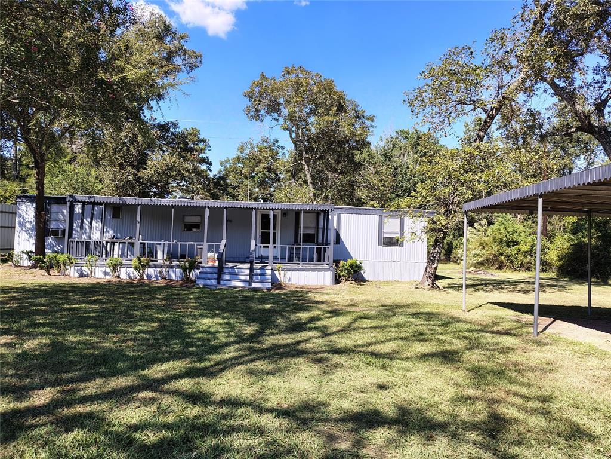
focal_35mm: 24
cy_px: 230
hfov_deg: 71.6
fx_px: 424
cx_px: 306
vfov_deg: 56.8
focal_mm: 5.56
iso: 100
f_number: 1.8
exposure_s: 1/679
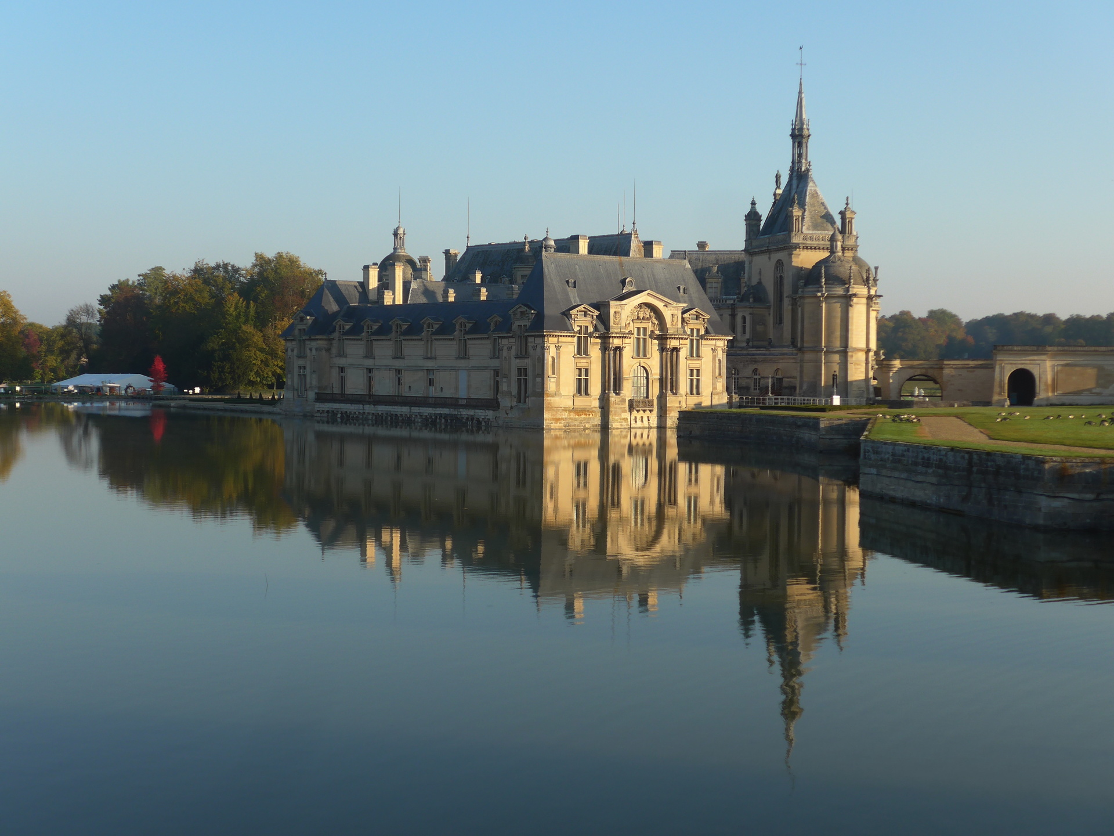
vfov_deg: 26.6
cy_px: 418
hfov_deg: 34.9
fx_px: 1770
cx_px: 557
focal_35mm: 55
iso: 80
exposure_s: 1/500
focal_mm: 11.3
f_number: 3.4
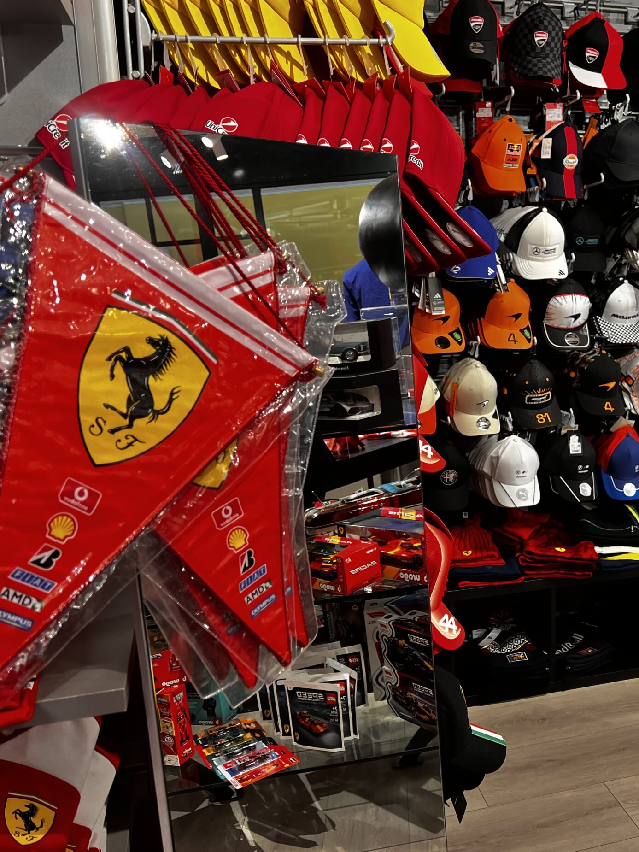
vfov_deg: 51.3
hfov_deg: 38.5
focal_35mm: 36
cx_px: 487
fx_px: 886
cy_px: 416
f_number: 1.5
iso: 80
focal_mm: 5.7
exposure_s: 1/100
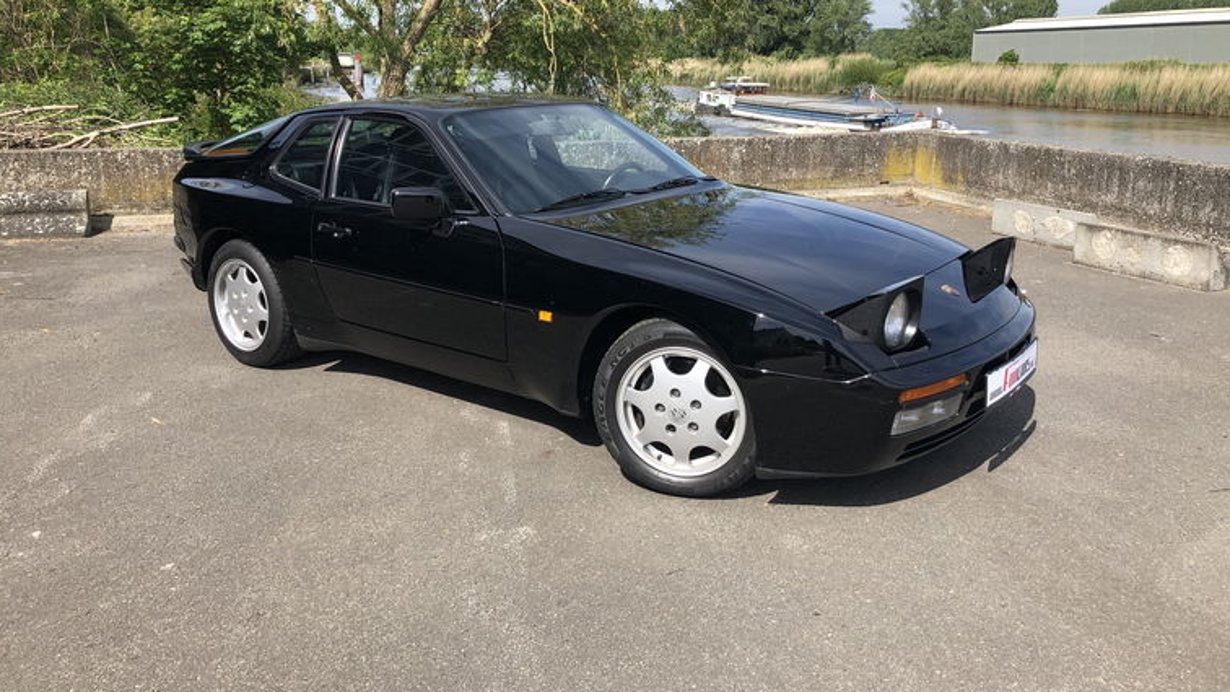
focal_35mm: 31
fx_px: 1011
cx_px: 607
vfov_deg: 37.6
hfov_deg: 62.6
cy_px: 282
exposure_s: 1/1350
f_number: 1.8
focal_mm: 3.99
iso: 20
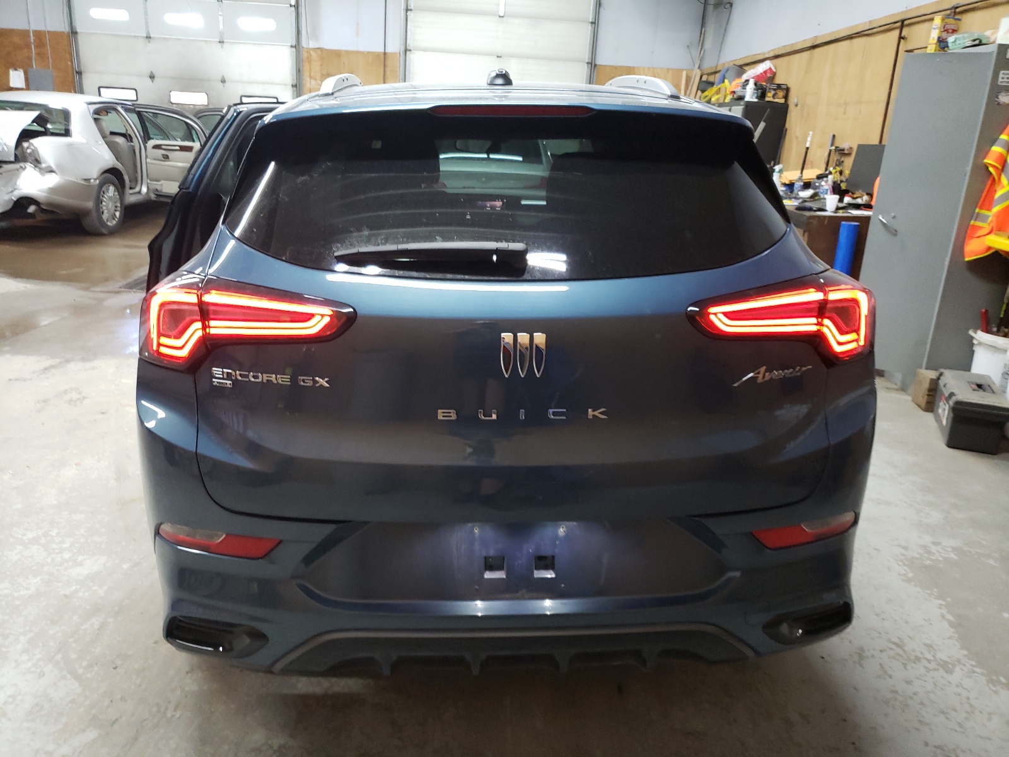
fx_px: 758
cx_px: 504
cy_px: 378
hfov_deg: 67.3
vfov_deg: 53.1
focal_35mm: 26
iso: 293
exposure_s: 1/40
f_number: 1.5
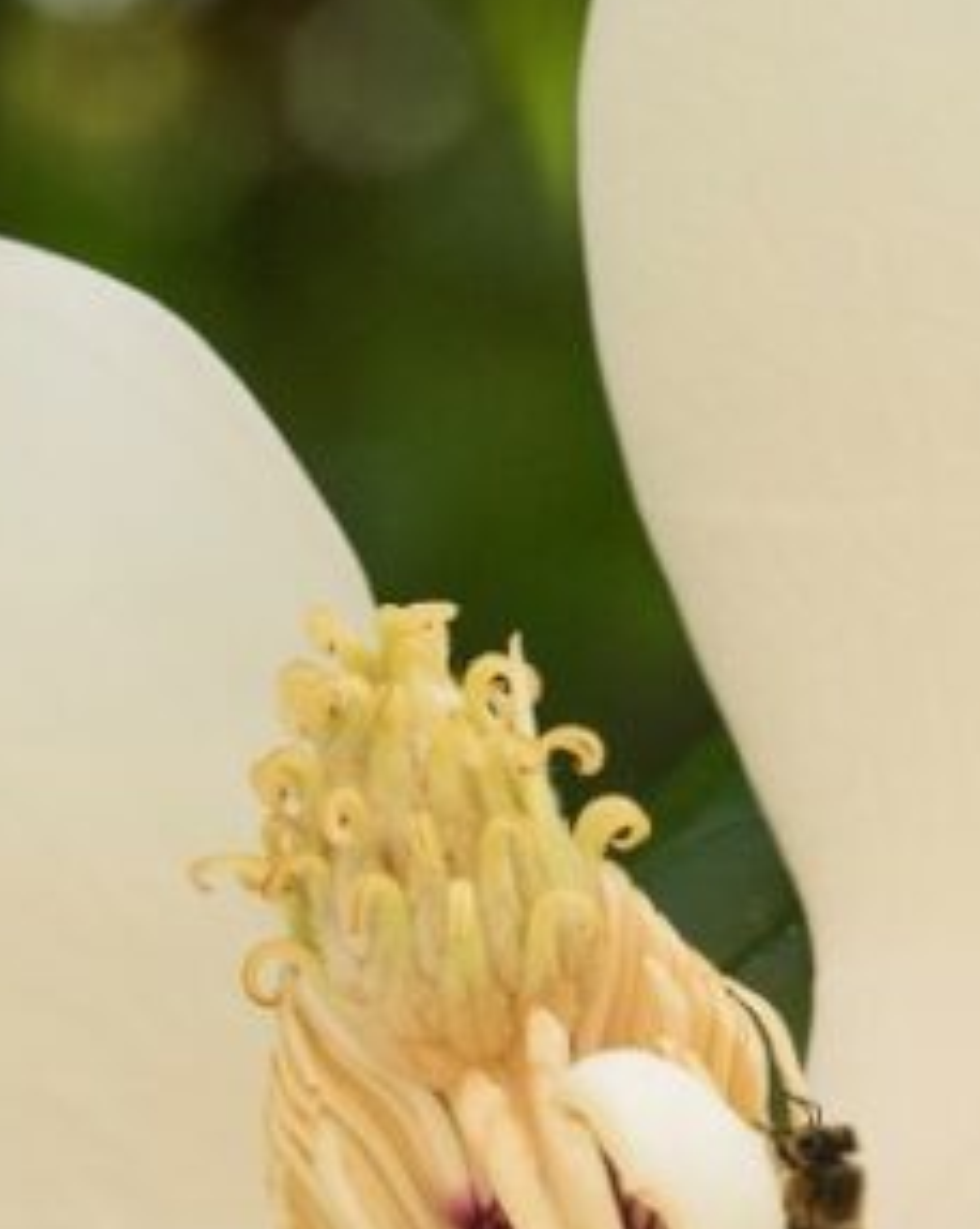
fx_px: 19173
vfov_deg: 3.7
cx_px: 501
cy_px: 1201
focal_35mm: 528
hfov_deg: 2.9
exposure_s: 1/250
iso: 400
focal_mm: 105
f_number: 7.1
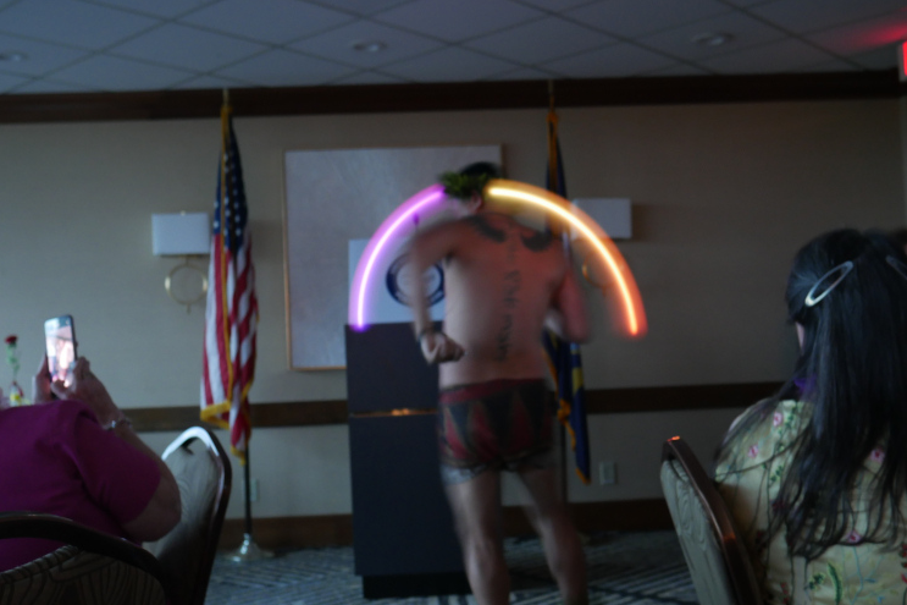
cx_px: 454
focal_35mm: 42
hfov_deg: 46.4
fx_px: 1058
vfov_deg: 31.9
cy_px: 322
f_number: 4.5
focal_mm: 20
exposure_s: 1/15
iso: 800
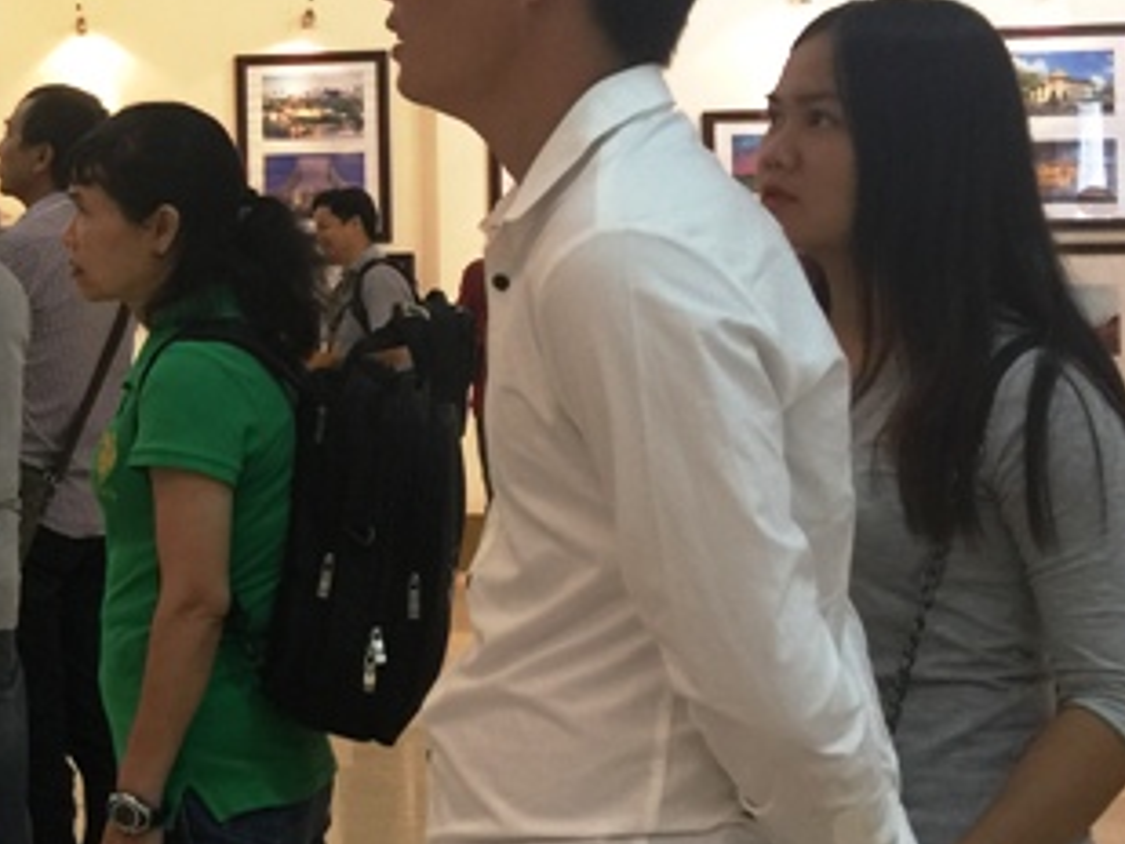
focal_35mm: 75
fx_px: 2438
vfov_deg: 19.6
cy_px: 255
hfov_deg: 23.4
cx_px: -273
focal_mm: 4.15
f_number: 2.2
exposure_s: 1/17
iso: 50
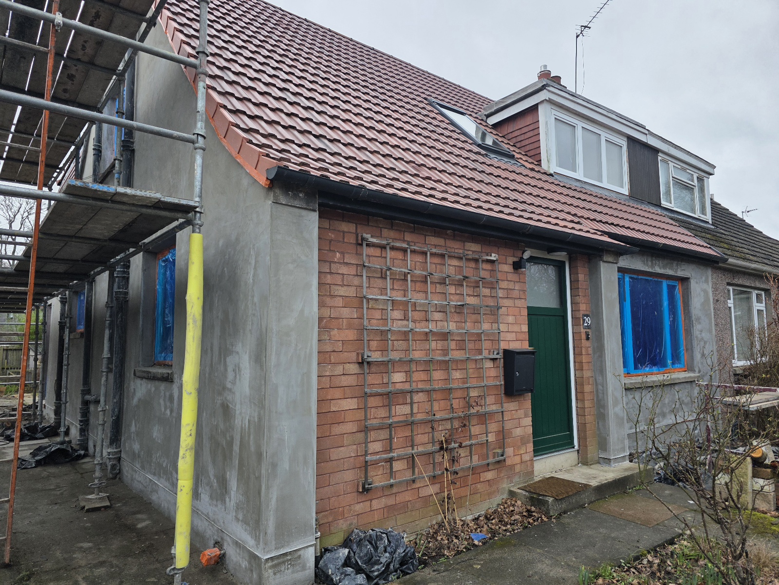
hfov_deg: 73.9
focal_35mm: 23
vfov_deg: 58.9
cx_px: 390
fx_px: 518
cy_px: 292
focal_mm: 6.3
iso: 50
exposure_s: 1/370
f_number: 1.7
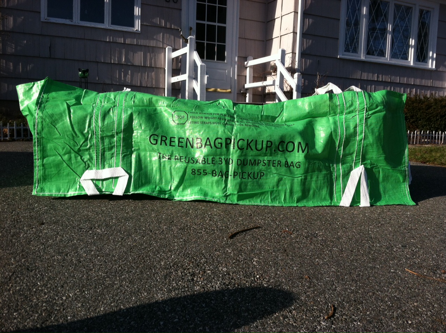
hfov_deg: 52.7
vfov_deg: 40.6
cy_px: 166
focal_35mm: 35
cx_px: 223
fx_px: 450
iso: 80
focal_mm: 3.85
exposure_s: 1/1071
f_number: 2.8
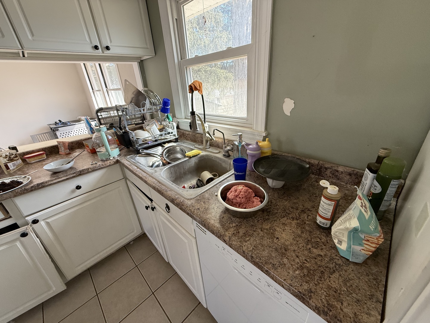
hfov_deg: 102.1
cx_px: 215
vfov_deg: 85.7
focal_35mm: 14
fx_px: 174
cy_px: 162
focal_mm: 2.22
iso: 200
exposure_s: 1/99
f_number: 2.2
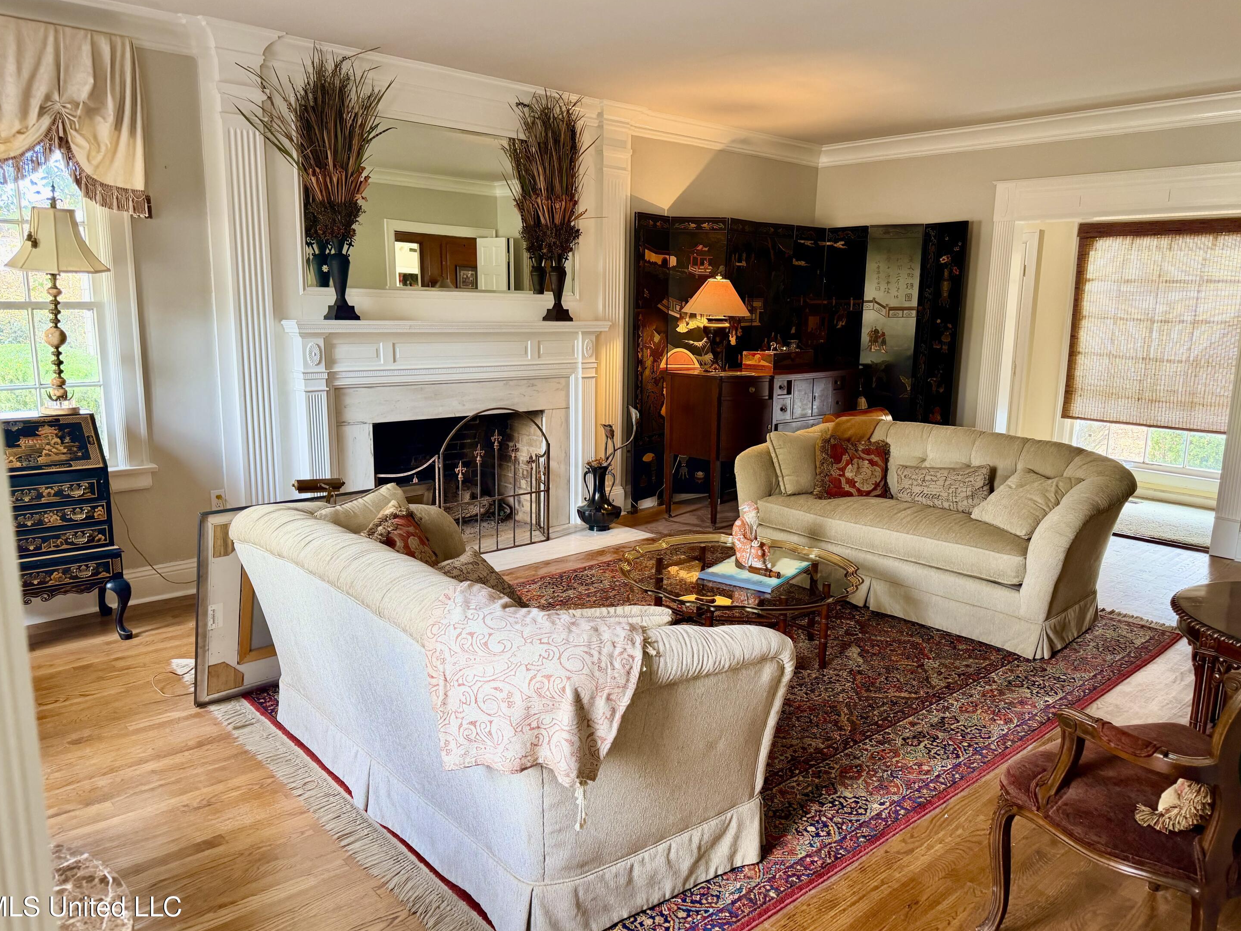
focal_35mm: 25
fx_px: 896
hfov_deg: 69.4
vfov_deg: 54.9
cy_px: 466
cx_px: 629
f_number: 1.78
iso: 200
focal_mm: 6.76
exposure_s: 1/81
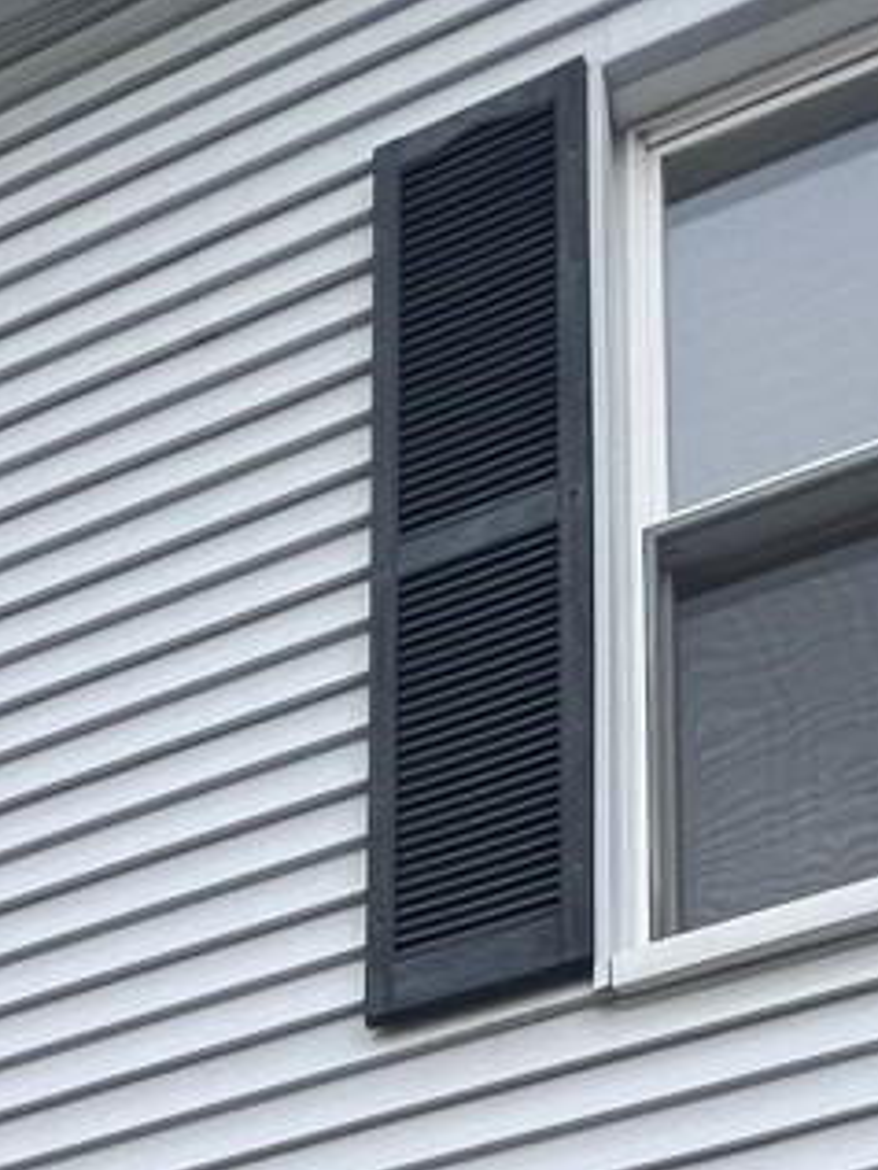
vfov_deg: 17.6
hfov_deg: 23.2
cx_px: 288
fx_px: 2129
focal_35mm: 63
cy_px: 2502
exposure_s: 1/479
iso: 32
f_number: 1.8
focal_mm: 1.57
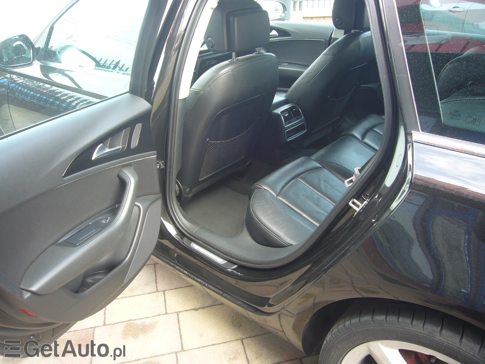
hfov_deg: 63.4
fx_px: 392
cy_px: 182
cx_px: 242
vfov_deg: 49.7
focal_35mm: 28
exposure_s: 1/30
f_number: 2.8
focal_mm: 4.6
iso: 80
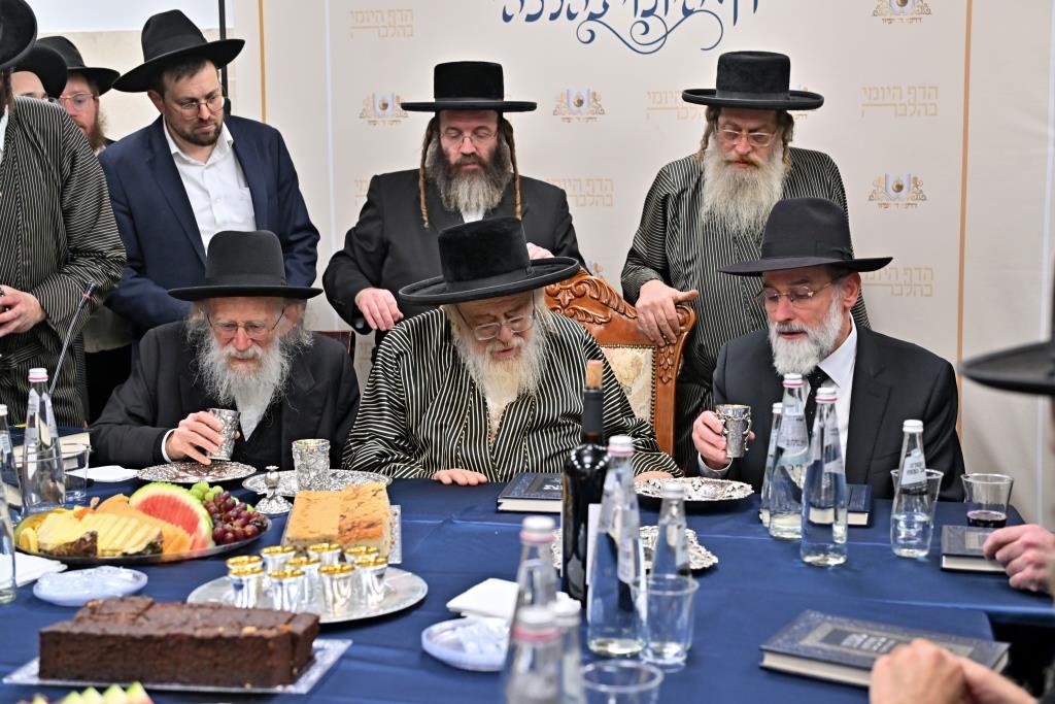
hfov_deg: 39.6
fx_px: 1465
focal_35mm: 50
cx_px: 528
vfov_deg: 27.0
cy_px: 352
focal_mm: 50
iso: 640
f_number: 4
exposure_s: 1/200
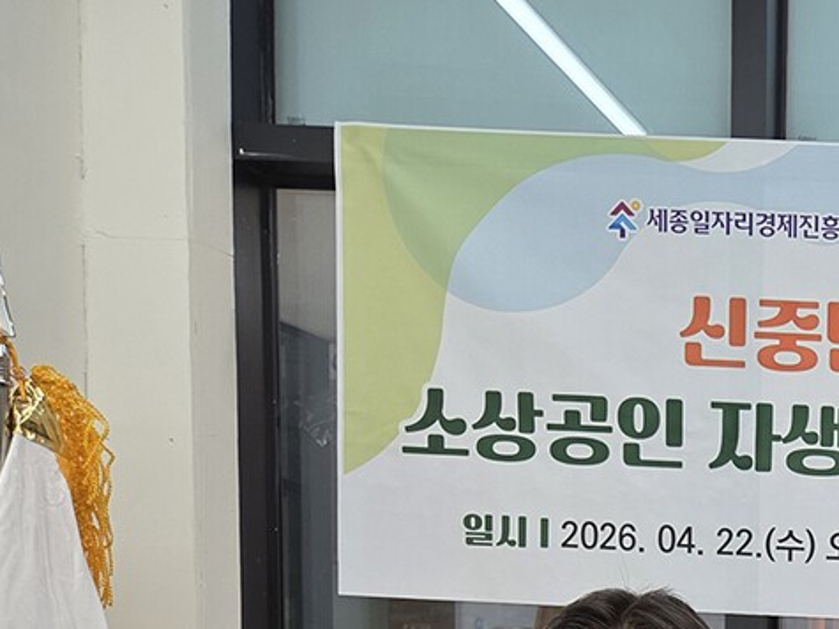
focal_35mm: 62
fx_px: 1502
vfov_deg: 21.6
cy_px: 790
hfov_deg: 27.0
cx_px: 1042
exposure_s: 1/120
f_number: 1.8
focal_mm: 5.4
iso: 160
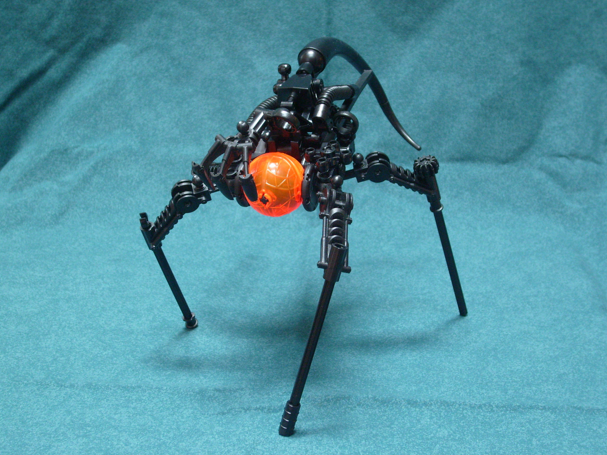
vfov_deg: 27.5
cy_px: 224
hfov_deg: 36.2
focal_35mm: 53
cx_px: 306
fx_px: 929
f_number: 3.3
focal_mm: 8.7
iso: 200
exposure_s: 1/6
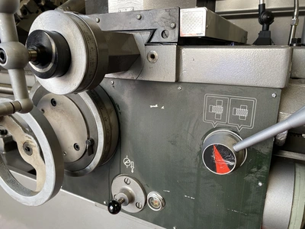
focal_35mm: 26
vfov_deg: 53.1
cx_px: 152
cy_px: 114
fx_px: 229
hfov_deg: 67.3
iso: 80
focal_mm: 4.25
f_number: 1.8
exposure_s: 1/120
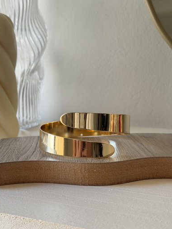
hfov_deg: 29.1
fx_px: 331
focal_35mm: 50
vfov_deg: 38.2
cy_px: 116
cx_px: 84
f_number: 1.78
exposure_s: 1/78
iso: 100
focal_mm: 6.76
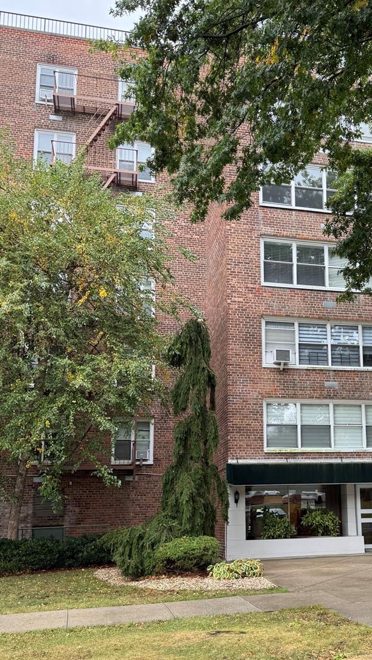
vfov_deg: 53.7
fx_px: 648
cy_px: 391
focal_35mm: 37
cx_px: 301
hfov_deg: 31.2
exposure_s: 1/159
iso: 64
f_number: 1.78
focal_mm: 6.76
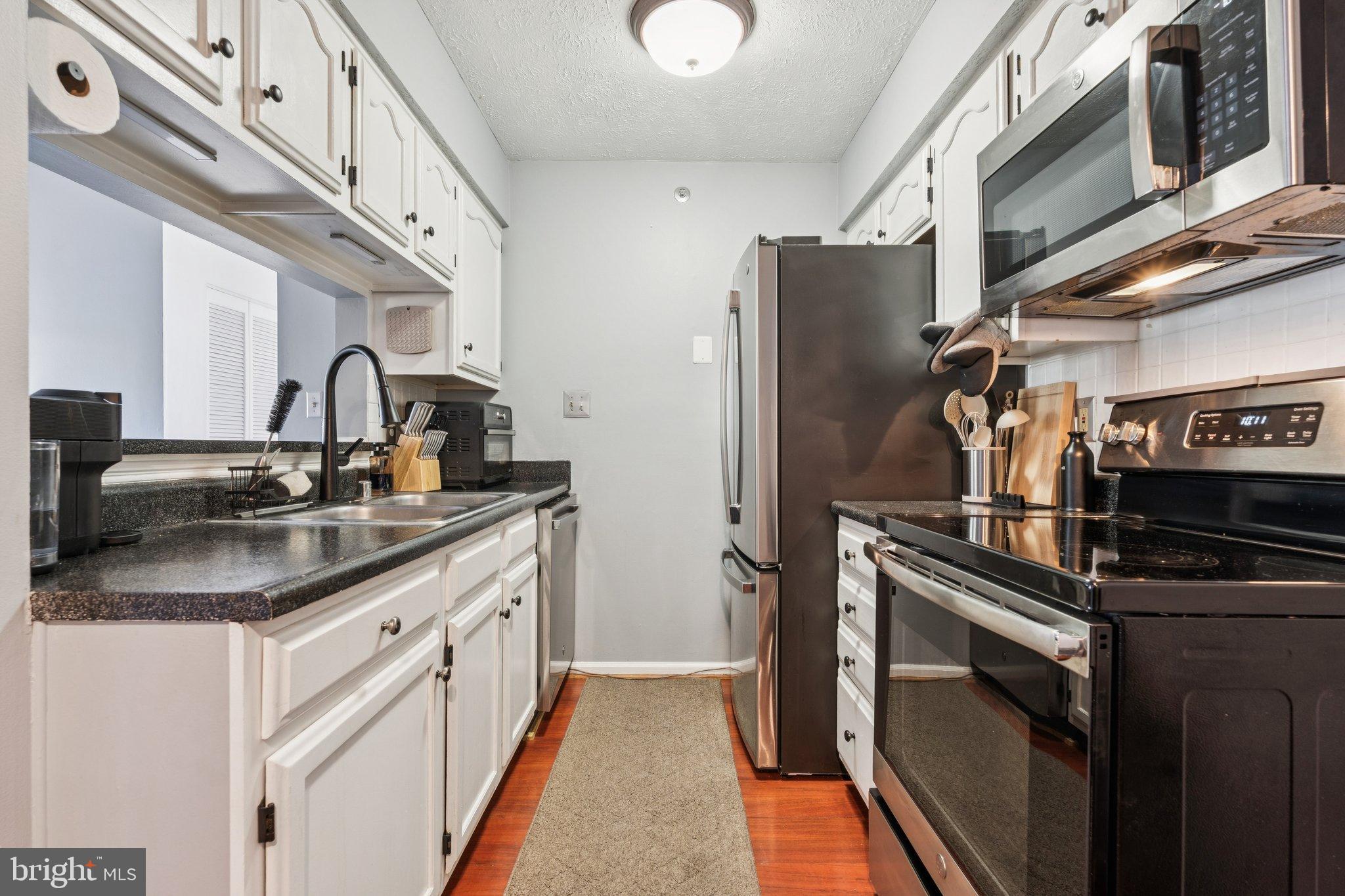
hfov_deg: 95.0
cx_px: 672
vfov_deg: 72.0
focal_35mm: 16
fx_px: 616
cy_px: 448
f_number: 7.1
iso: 200
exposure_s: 1/2
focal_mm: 16.5
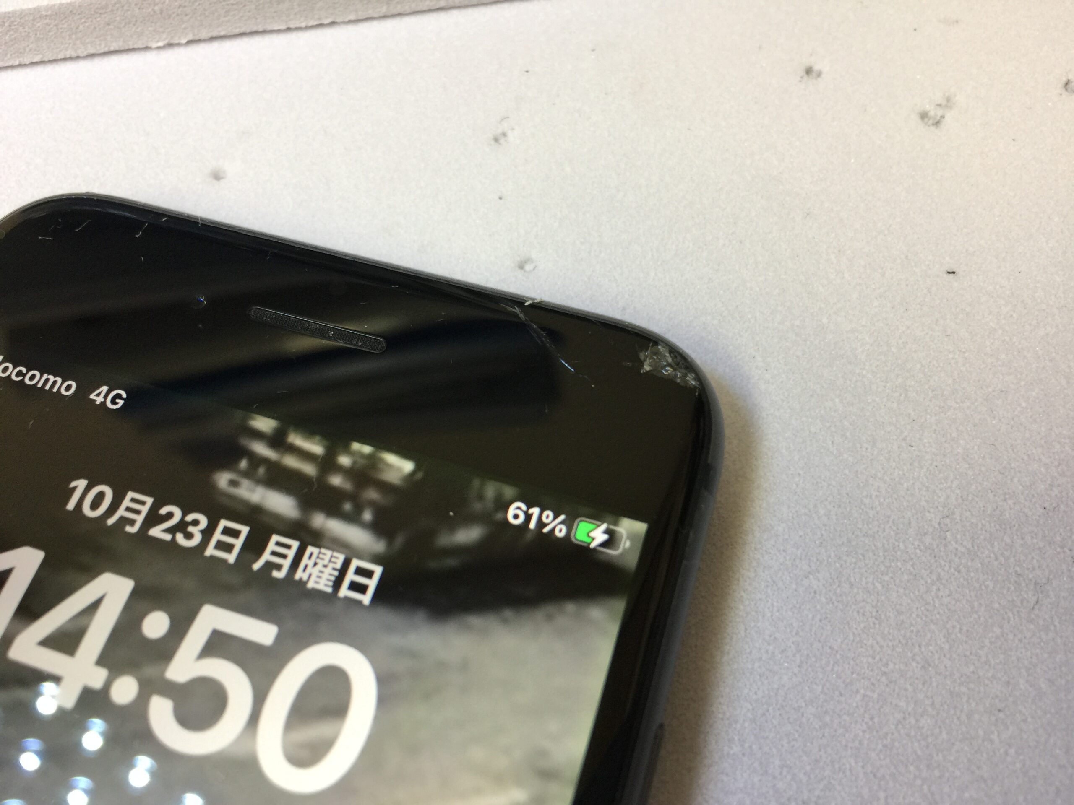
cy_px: 402
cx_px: 537
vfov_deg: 48.2
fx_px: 900
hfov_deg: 61.7
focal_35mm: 29
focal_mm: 4.15
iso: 50
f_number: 2.2
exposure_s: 1/33
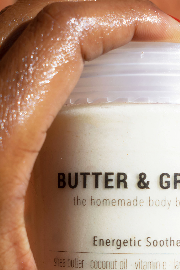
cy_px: 205
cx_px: 94
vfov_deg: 17.4
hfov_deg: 11.7
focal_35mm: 117
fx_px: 877
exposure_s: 1/800
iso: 125
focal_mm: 38
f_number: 9
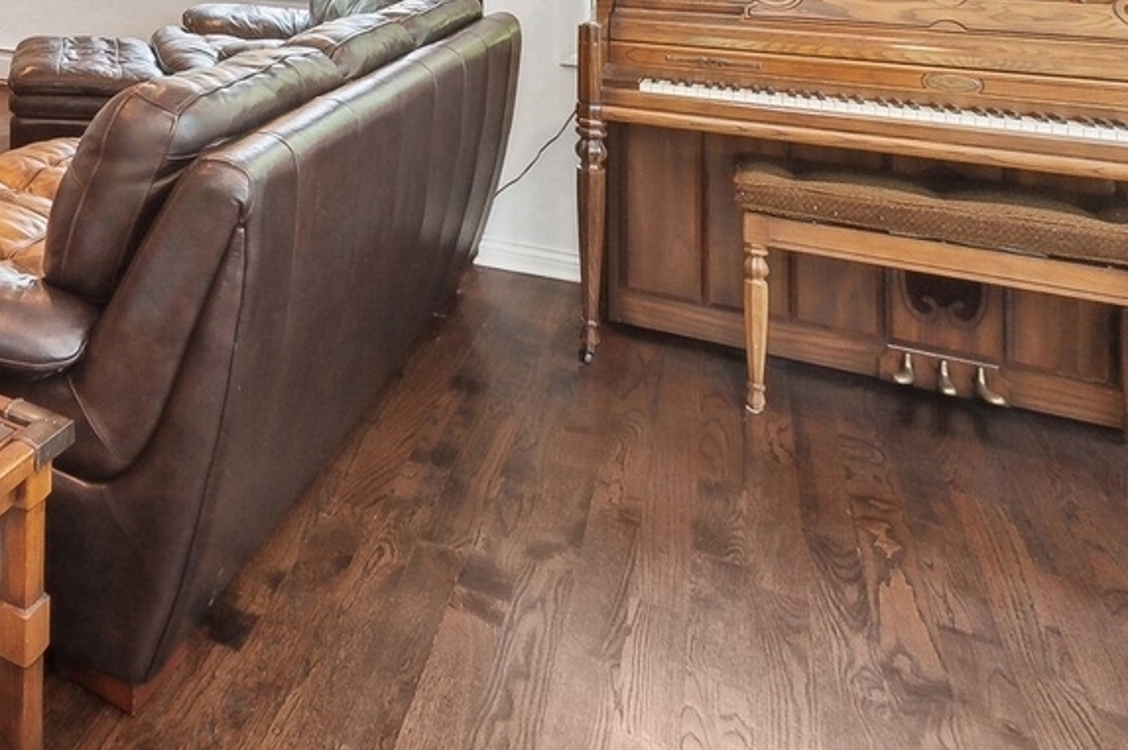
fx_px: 1064
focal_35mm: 34
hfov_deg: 45.0
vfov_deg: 31.5
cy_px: -181
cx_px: -57
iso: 200
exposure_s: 1/15
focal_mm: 12
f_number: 8
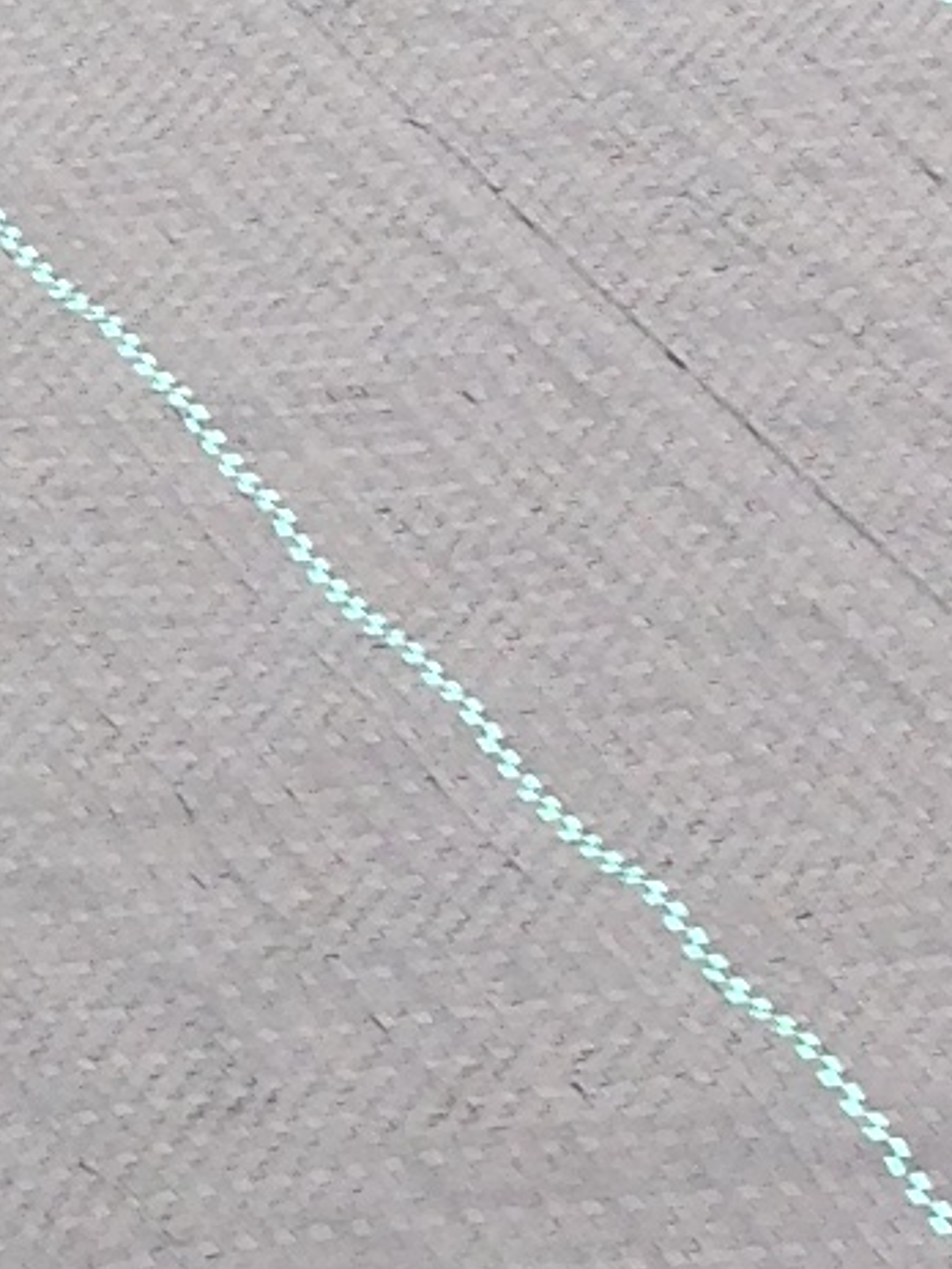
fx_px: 8507
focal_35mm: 232
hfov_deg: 6.1
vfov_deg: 8.5
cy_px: 334
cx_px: -1466
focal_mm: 4.12
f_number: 2.4
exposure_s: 1/243
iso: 50
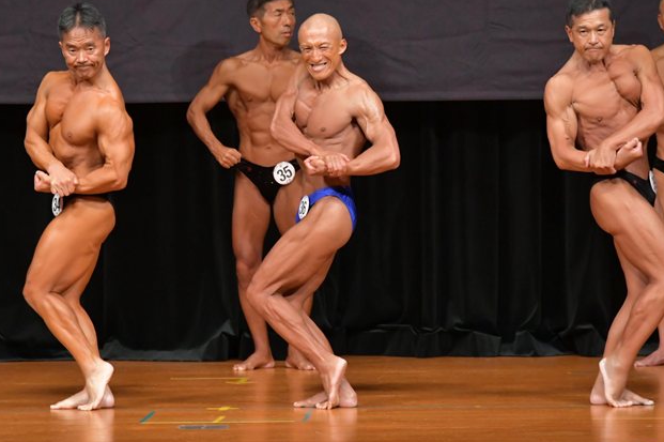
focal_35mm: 337
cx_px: 353
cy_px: 215
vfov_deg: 4.1
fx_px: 6211
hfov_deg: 6.1
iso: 5000
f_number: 5.6
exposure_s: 1/400
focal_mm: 180
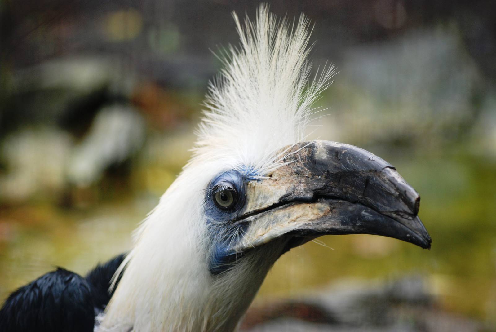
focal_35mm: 225
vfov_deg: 6.1
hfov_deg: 9.1
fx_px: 3104
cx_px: 248
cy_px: 166
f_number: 4.5
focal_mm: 150
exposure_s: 1/60
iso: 400
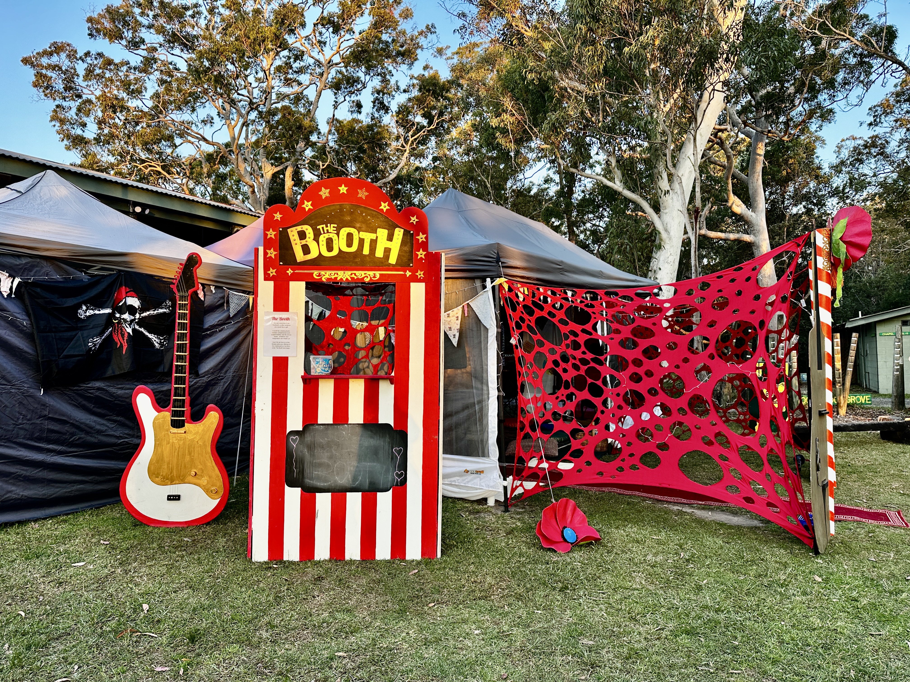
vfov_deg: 56.8
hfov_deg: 71.6
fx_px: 631
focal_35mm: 24
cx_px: 455
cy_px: 341
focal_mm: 6.86
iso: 64
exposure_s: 1/121
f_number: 1.78
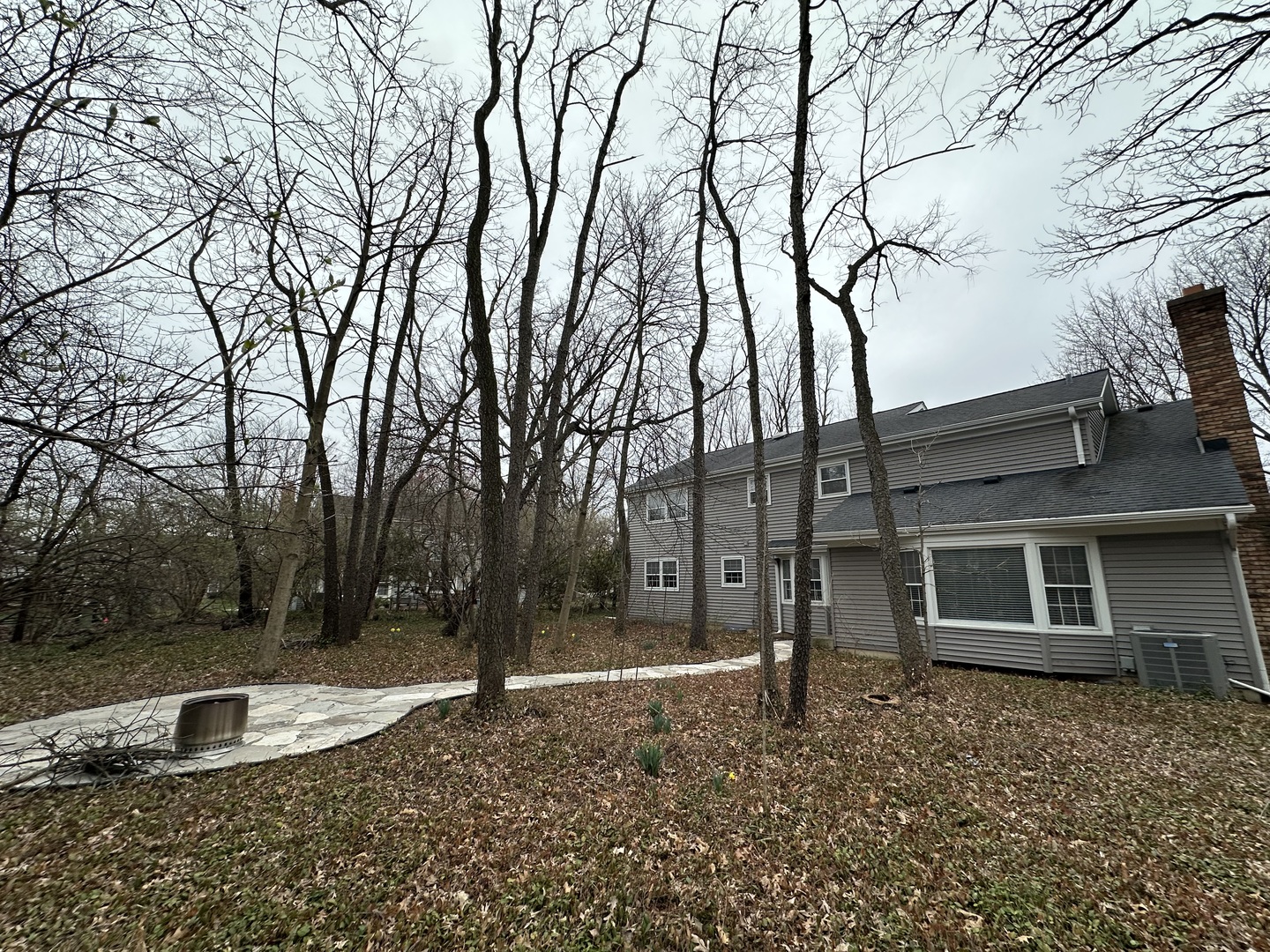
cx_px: 635
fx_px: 514
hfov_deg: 102.1
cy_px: 476
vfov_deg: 85.7
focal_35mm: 14
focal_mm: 2.22
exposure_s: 1/578
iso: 40
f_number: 2.2
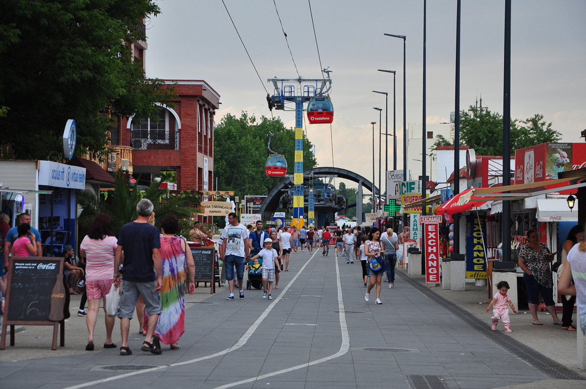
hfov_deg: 18.2
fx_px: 1829
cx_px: 293
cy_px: 194
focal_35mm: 112
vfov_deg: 12.1
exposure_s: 1/500
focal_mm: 75
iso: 400
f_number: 5.3
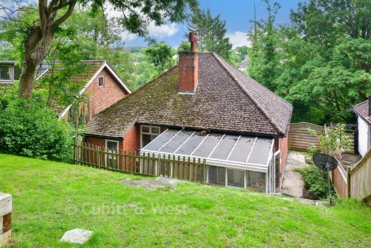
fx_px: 258
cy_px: 124
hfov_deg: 71.5
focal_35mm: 25
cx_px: 186
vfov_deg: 51.3
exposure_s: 1/50
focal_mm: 17
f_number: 8
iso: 160
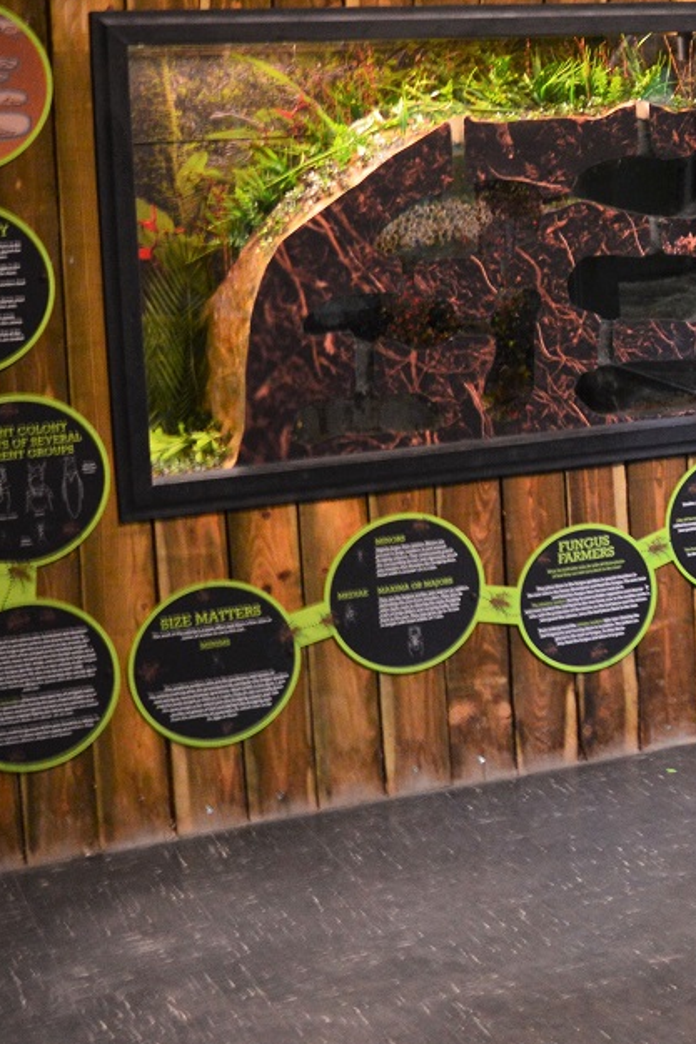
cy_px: 262
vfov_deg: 28.4
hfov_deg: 17.7
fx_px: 2031
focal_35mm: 70
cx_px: 998
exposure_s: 1/10
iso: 800
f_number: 3.5
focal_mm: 18
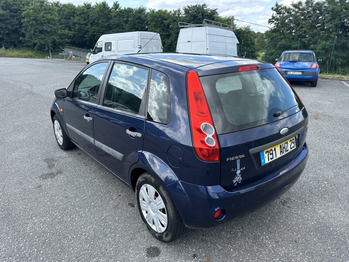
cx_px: 174
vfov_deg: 56.8
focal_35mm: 24
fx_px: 242
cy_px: 131
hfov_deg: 71.6
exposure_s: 1/1241
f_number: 1.78
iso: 80
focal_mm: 6.86
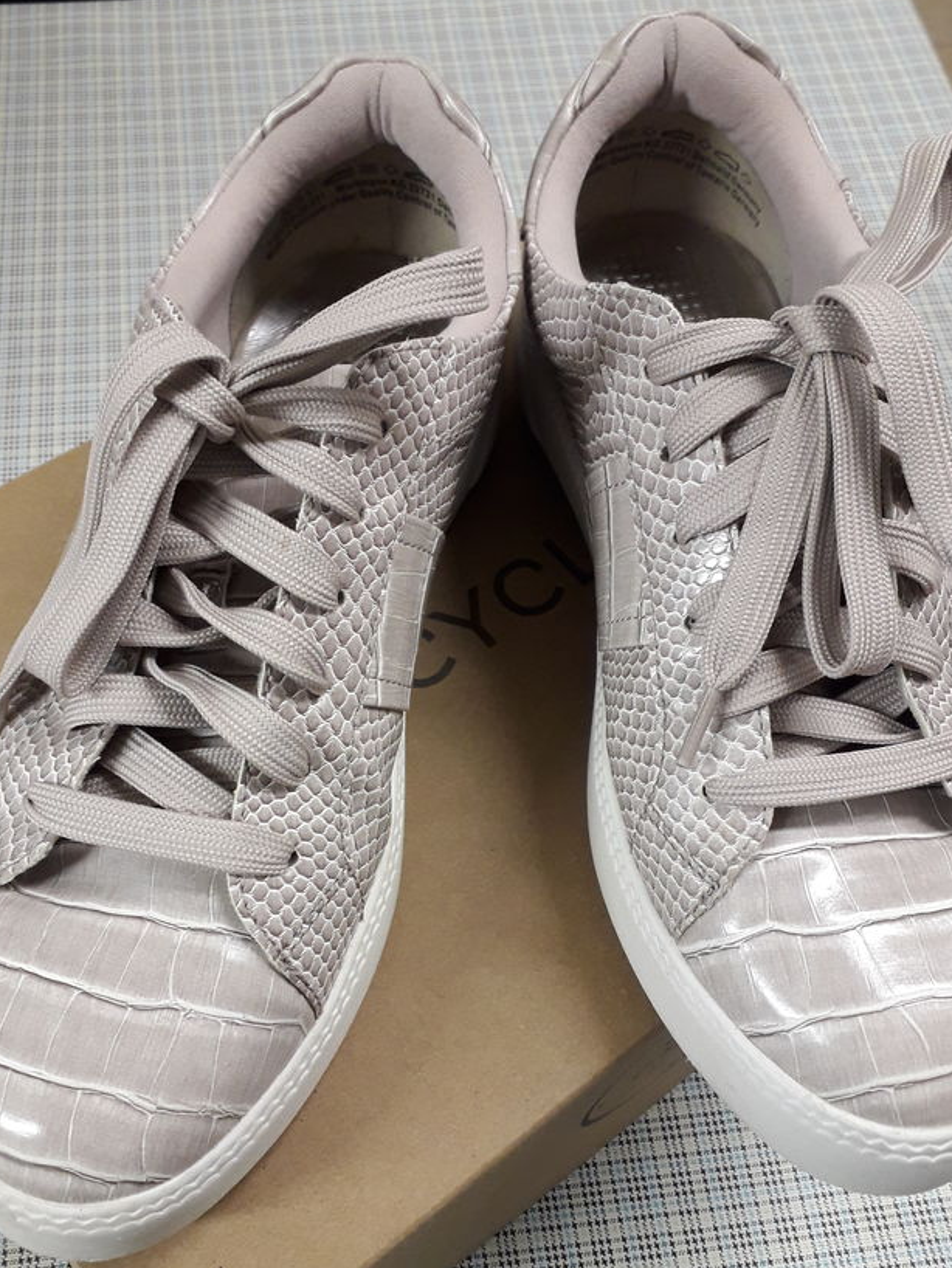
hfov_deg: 43.0
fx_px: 1209
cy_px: 744
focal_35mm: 33
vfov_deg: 55.0
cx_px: 467
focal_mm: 3.6
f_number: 1.9
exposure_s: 1/50
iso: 125
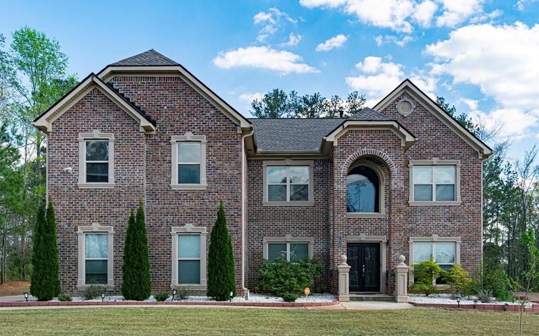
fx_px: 543
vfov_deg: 34.4
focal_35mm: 37
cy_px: 172
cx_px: 268
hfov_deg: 52.8
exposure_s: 1/250
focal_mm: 24
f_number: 8
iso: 200
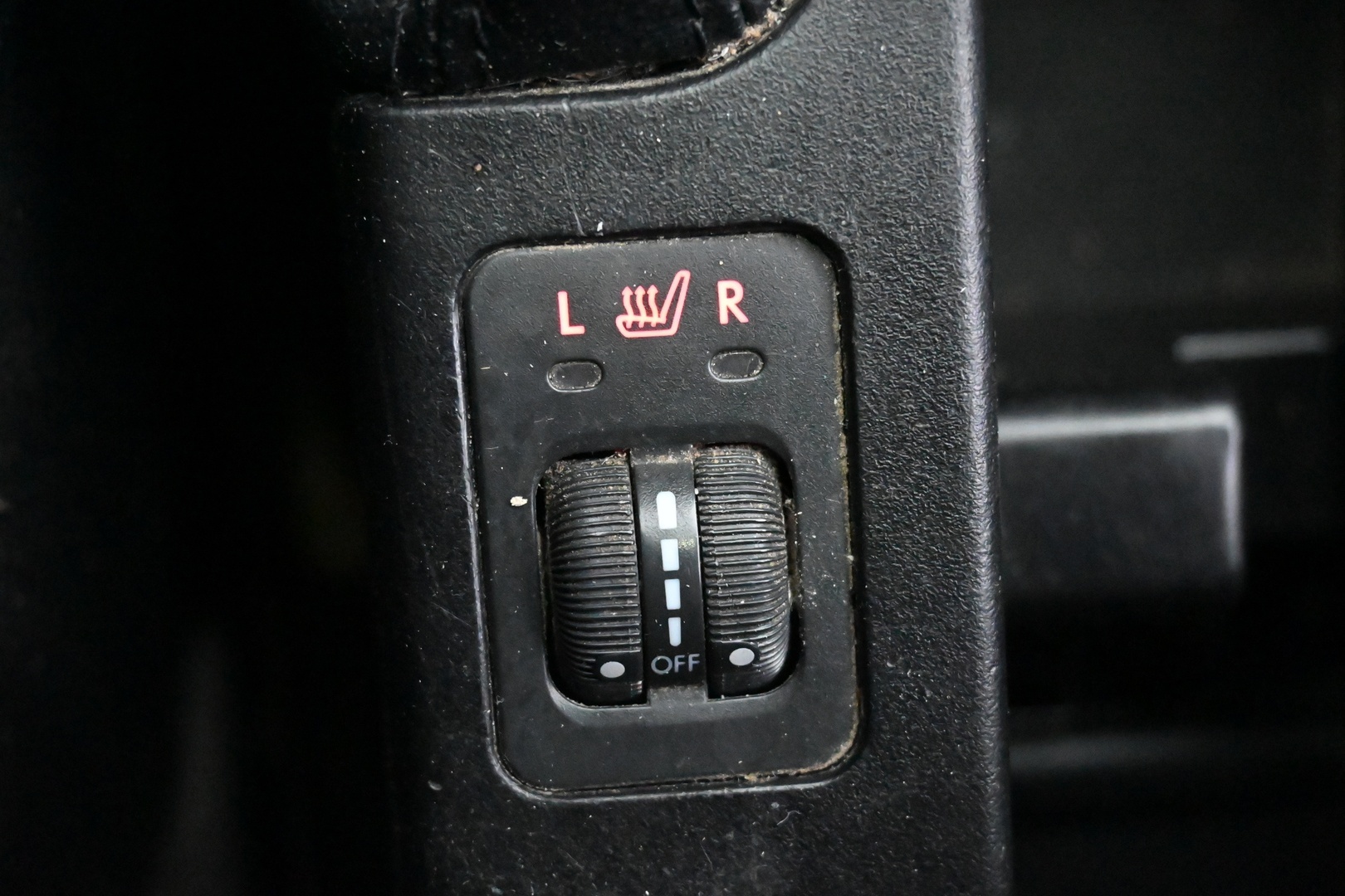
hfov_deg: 49.6
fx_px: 1457
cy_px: 448
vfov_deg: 34.2
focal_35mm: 39
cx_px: 672
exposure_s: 1/40
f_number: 4.5
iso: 16000
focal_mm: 26
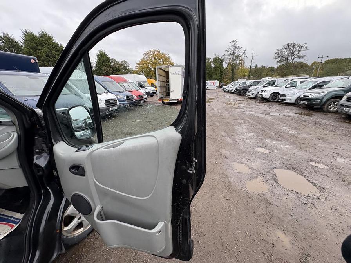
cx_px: 176
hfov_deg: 102.1
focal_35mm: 14
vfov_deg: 85.7
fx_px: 142
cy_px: 132
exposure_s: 1/148
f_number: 2.2
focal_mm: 2.22
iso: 40
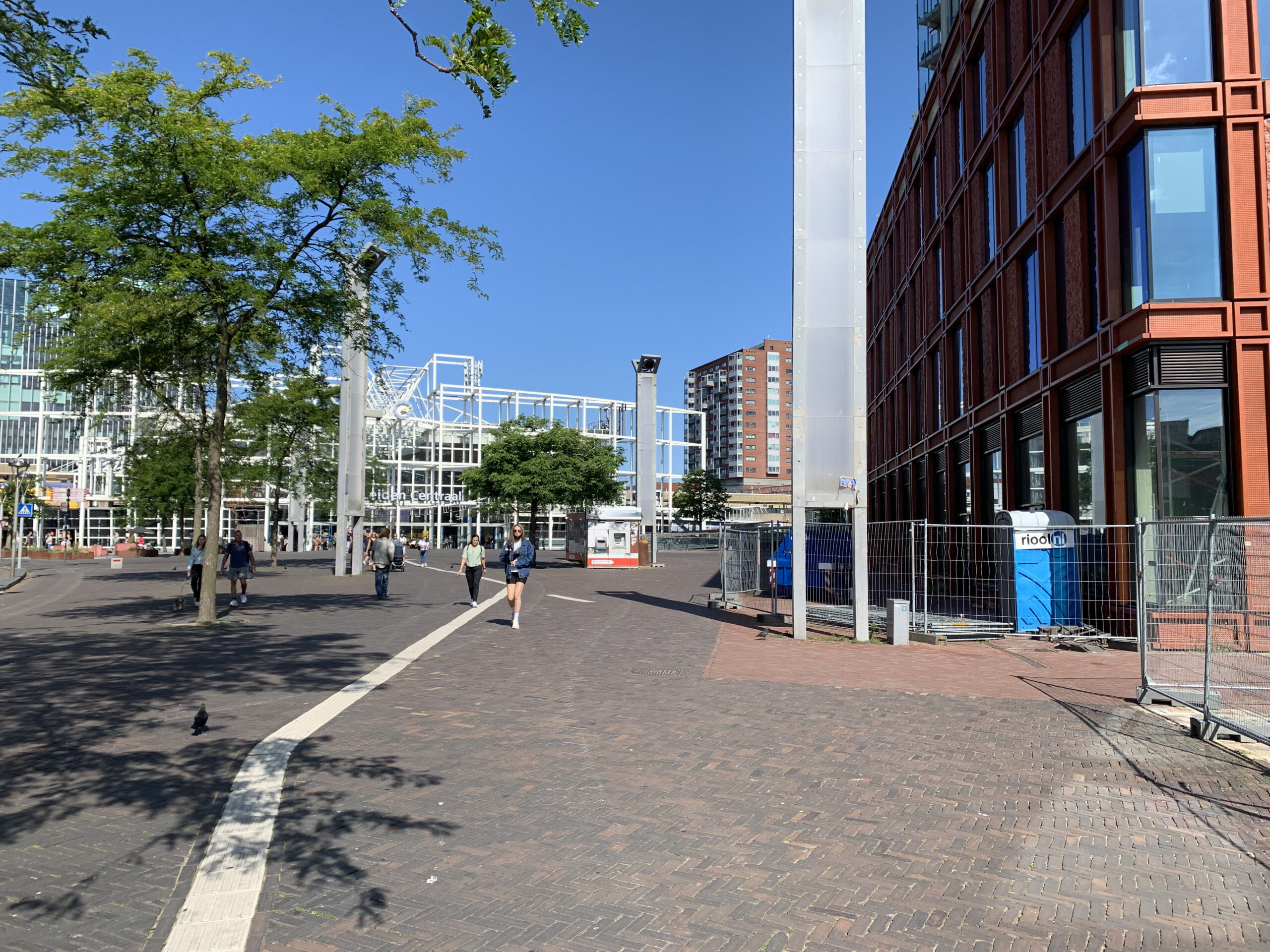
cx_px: 635
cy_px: 476
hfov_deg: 67.3
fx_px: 954
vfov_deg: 53.1
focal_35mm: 26
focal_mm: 4.25
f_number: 1.8
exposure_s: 1/2033
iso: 25
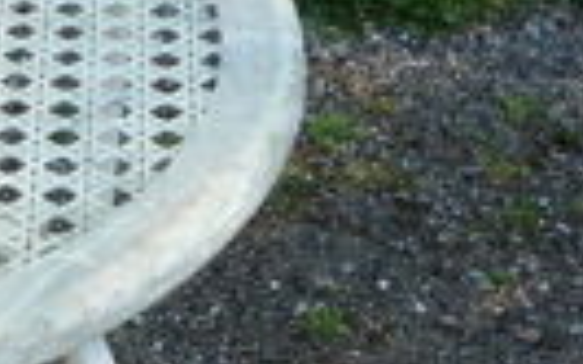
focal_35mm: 115
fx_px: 1826
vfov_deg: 11.2
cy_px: 430
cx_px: -167
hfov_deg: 17.1
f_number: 4
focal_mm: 5.2
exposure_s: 1/100
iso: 100
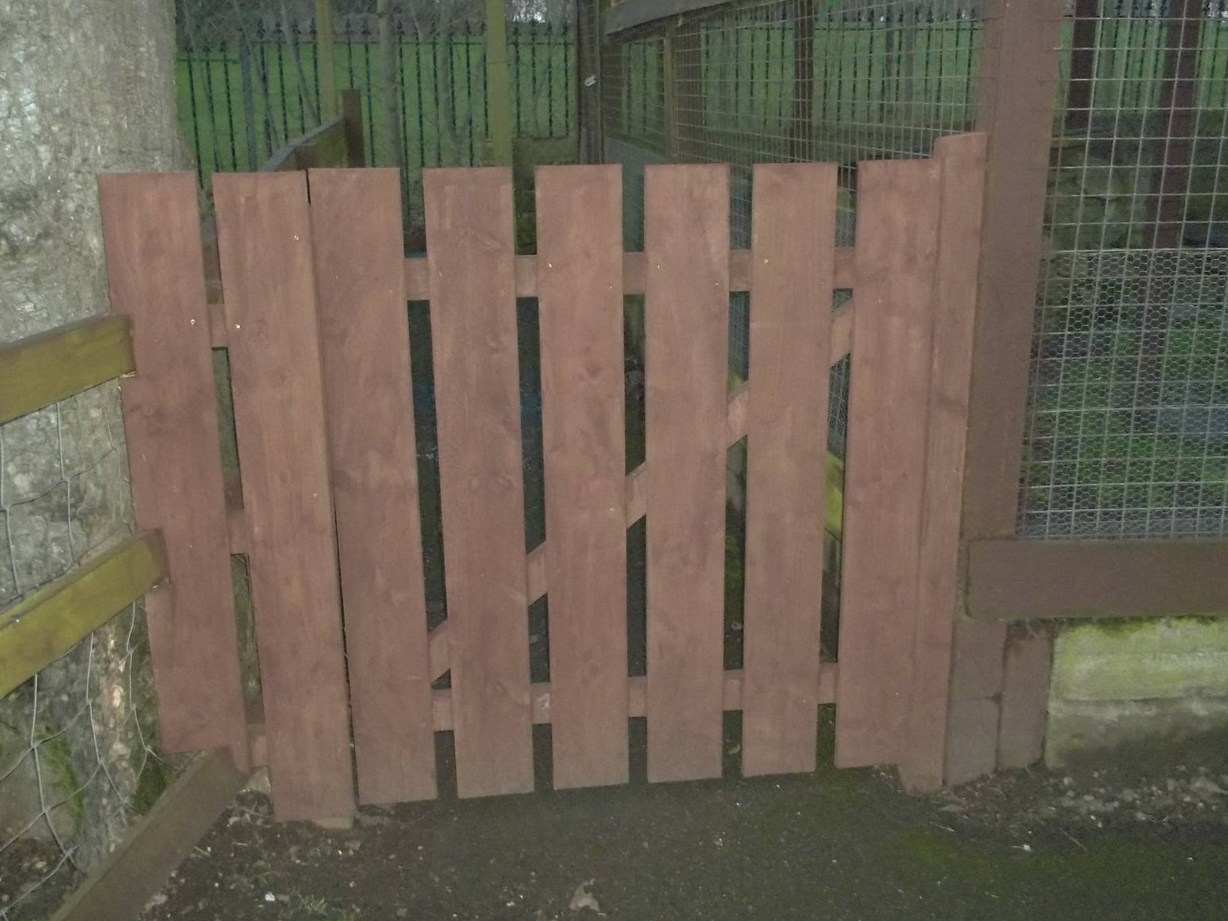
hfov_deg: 54.0
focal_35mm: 34
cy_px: 463
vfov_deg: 41.8
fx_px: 1206
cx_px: 609
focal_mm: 5.9
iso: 400
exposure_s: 1/30
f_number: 3.3
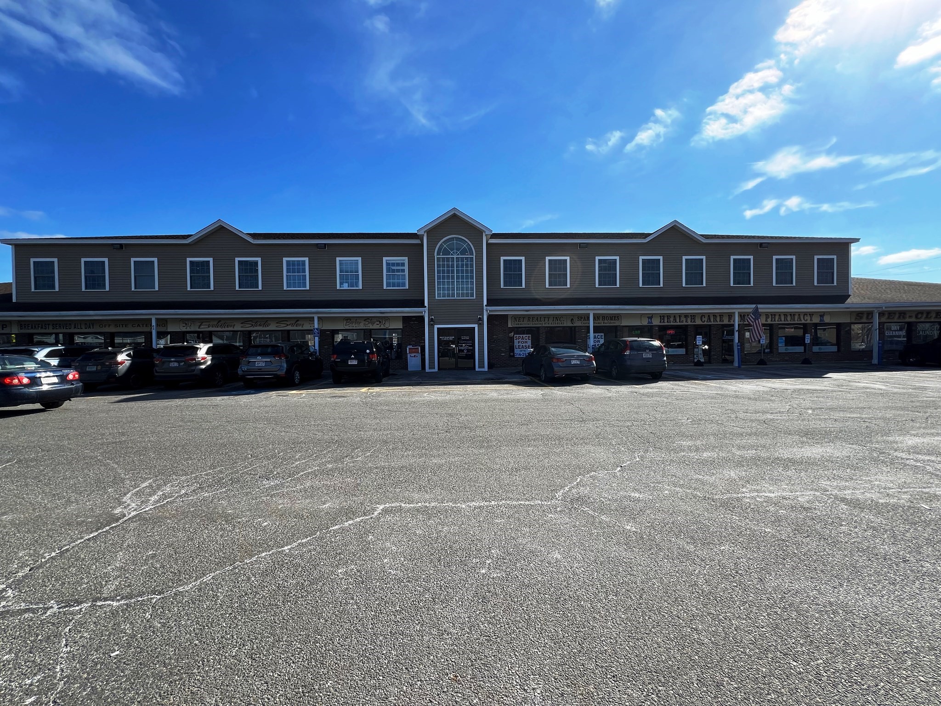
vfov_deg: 89.9
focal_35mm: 13
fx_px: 353
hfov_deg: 106.2
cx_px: 470
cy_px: 353
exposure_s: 1/1193
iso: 32
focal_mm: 1.57
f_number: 1.8
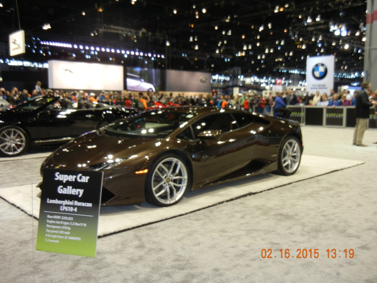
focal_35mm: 34
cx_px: 188
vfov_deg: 41.8
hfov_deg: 54.0
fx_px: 370
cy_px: 142
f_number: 3.6
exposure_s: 1/30
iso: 233
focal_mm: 6.2
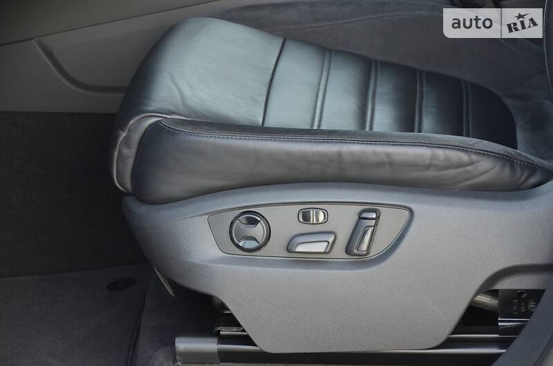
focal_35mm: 135
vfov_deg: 10.1
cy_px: 183
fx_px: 2070
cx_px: 276
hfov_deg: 15.2
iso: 800
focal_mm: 90
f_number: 5.6
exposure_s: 1/40
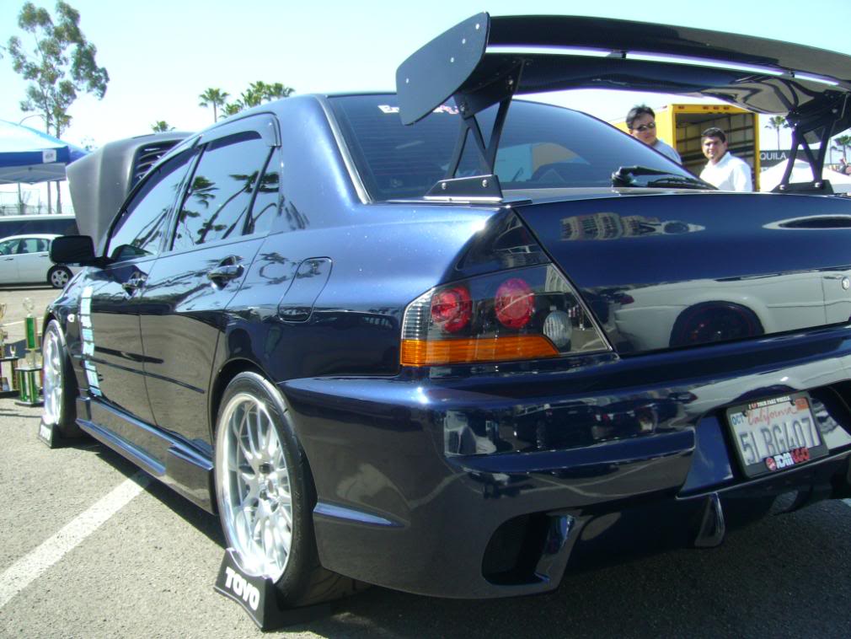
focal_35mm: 35
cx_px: 426
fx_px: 861
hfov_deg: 52.6
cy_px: 320
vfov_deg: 40.7
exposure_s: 1/200
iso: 100
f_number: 5.6
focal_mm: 5.8
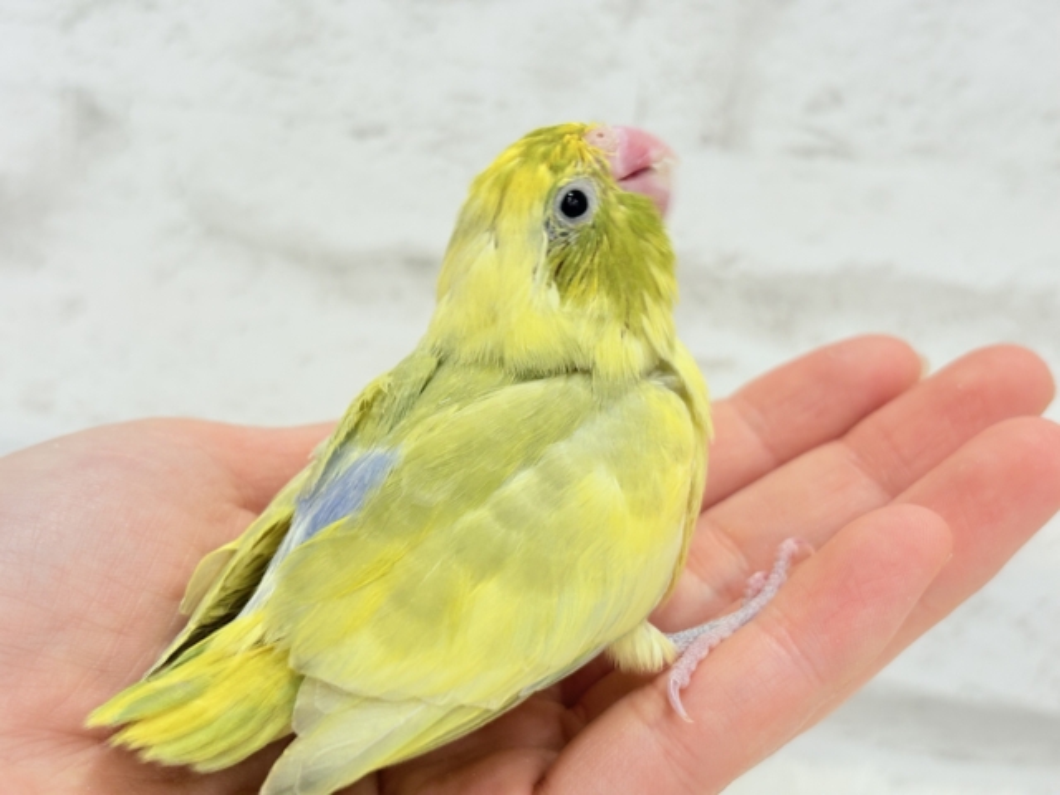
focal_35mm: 52
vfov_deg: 28.0
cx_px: 530
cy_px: 398
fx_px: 1592
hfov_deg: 36.8
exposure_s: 1/50
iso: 40
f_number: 1.6
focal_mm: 5.96
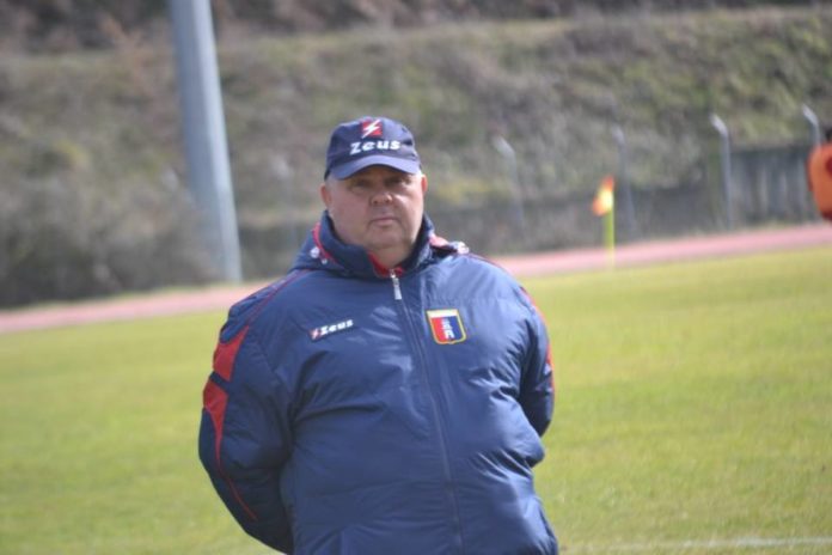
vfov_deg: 4.6
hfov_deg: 6.9
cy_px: 278
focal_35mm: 300
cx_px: 416
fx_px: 6933
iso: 450
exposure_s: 1/500
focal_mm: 200
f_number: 5.6
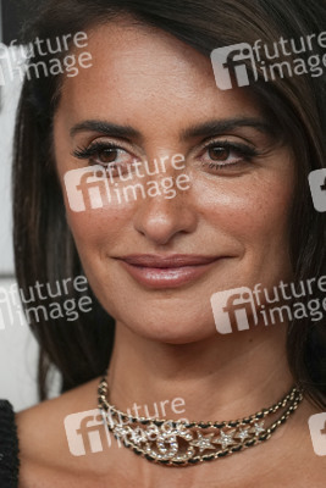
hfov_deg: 3.4
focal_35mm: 400
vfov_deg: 5.2
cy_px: 244
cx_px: 163
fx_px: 5428
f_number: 5.6
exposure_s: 1/500
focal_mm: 400
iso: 4000
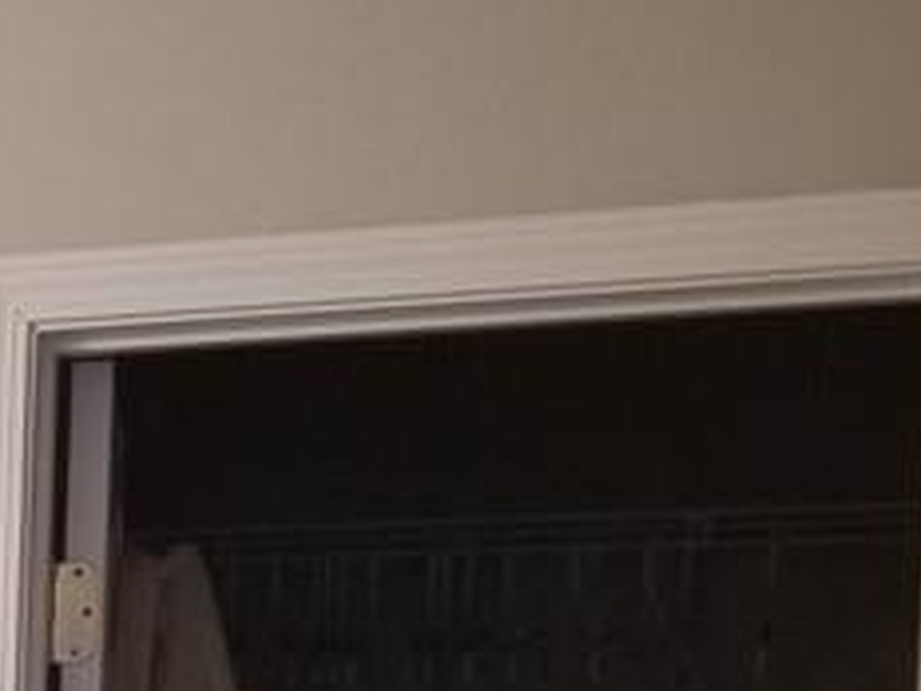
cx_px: -659
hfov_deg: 15.2
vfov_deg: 11.7
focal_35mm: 115
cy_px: 1318
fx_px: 3060
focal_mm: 4.25
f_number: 1.7
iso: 125
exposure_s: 1/60
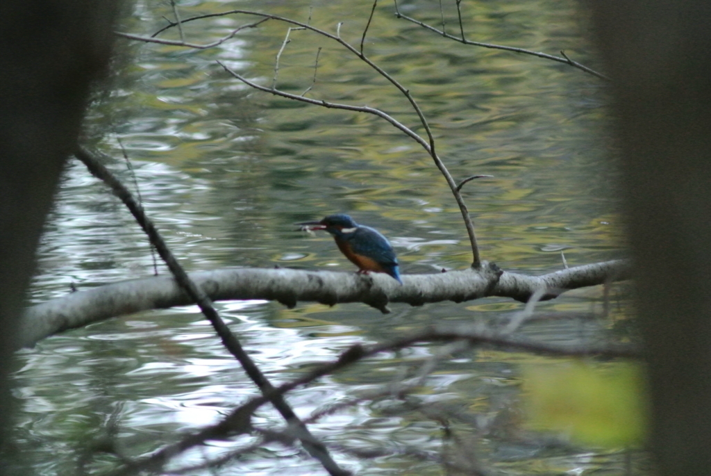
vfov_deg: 3.0
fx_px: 9074
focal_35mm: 459
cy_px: 238
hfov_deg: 4.5
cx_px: 356
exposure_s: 1/160
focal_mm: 170
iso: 3200
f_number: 5
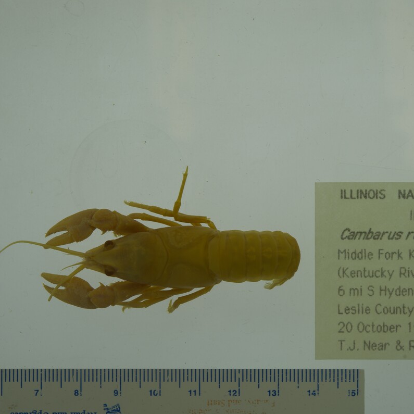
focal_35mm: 77
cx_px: 291
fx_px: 1042
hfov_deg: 22.3
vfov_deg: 22.5
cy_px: 208
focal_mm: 60
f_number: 10
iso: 50
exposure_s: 1/80
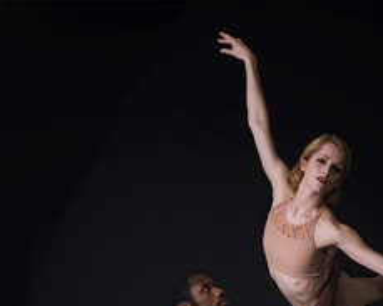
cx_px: 249
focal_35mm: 157
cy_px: 373
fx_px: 1779
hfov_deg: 12.3
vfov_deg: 9.7
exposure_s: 1/250
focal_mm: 85
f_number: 8
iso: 80
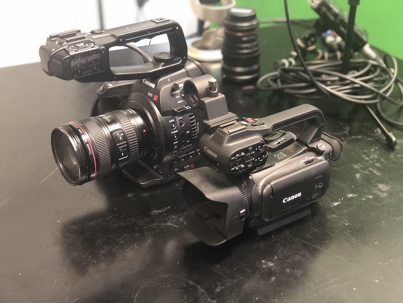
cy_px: 152
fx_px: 605
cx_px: 202
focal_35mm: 52
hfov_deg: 36.8
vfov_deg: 28.0
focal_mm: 6
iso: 160
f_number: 2.4
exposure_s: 1/12
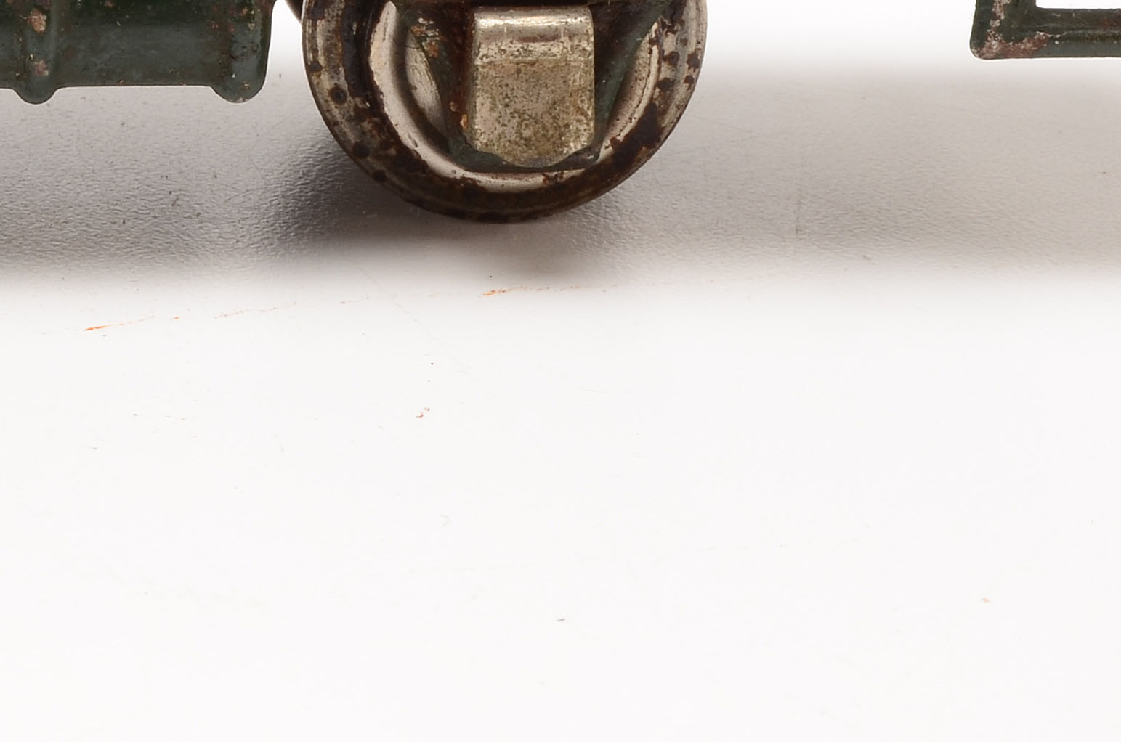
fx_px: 6700
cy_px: -177
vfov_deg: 6.3
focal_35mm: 216
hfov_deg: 9.5
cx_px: -52
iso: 100
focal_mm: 45
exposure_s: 1/160
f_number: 20
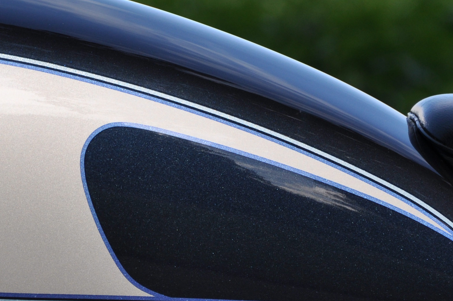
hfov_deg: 4.8
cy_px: 77
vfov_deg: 3.2
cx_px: 106
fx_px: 5421
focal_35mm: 431
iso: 200
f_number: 6.3
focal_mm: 105
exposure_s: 1/640
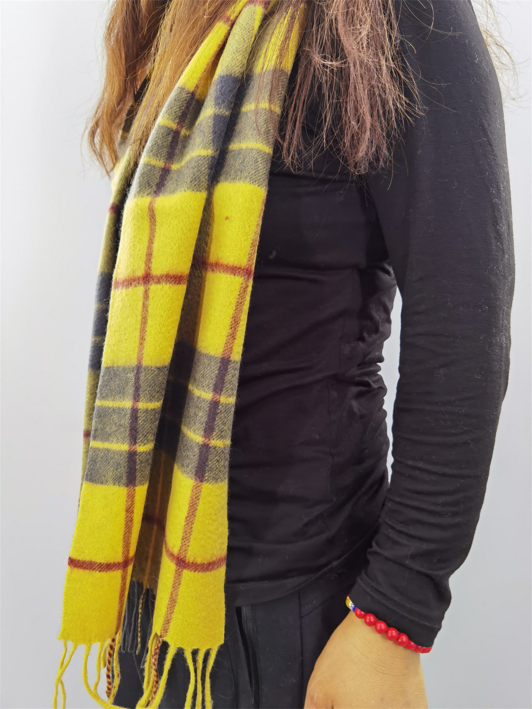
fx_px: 553
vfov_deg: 65.3
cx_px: 266
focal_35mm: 27
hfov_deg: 51.4
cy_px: 354
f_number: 1.9
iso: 50
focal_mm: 6.71
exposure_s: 1/181
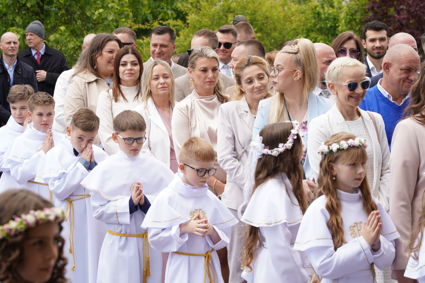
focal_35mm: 101
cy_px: 142
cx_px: 212
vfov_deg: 13.6
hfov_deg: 20.2
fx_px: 1192
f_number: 7.1
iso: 160
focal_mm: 101
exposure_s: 1/160
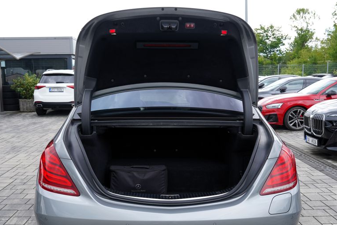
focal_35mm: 39
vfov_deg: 34.0
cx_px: 169
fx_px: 365
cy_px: 145
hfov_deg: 49.6
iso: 100
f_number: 5.6
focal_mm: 29
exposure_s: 1/125
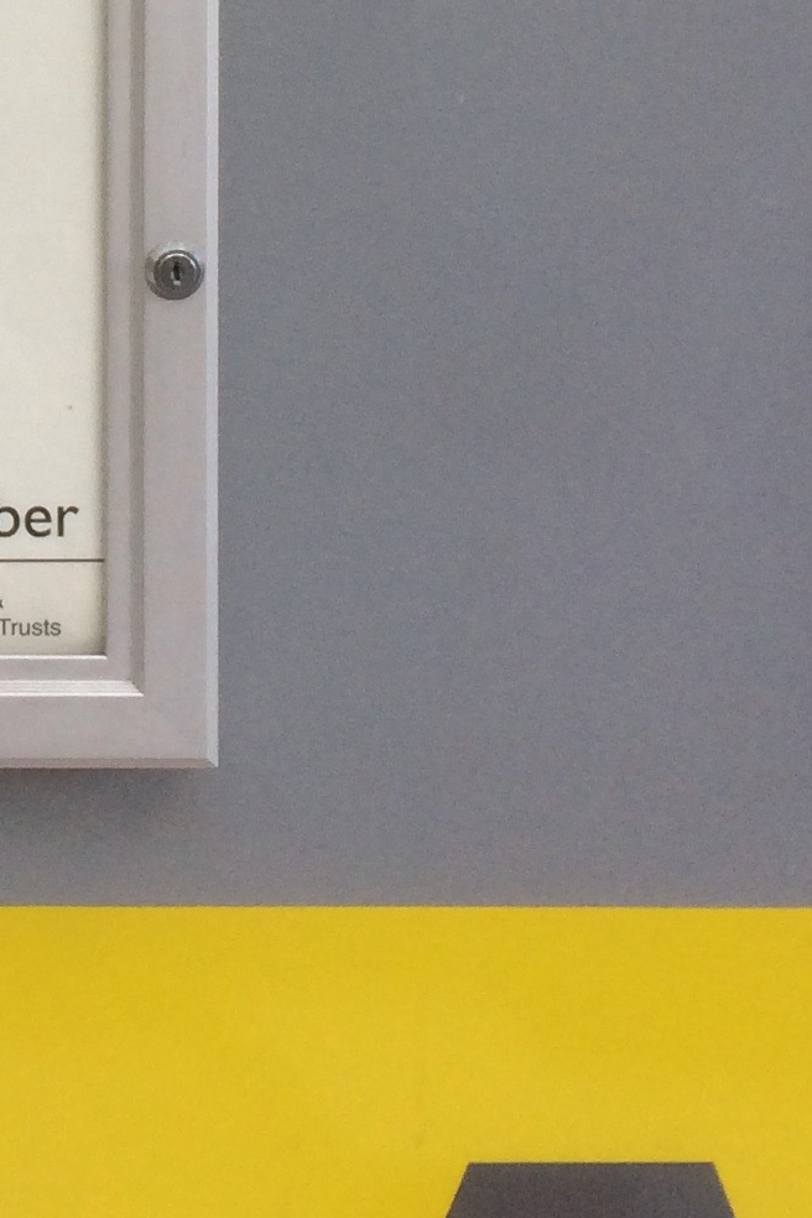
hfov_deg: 12.6
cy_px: -266
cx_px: -597
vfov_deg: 19.2
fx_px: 3383
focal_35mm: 100
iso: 40
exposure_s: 1/100
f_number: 2.2
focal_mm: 4.15
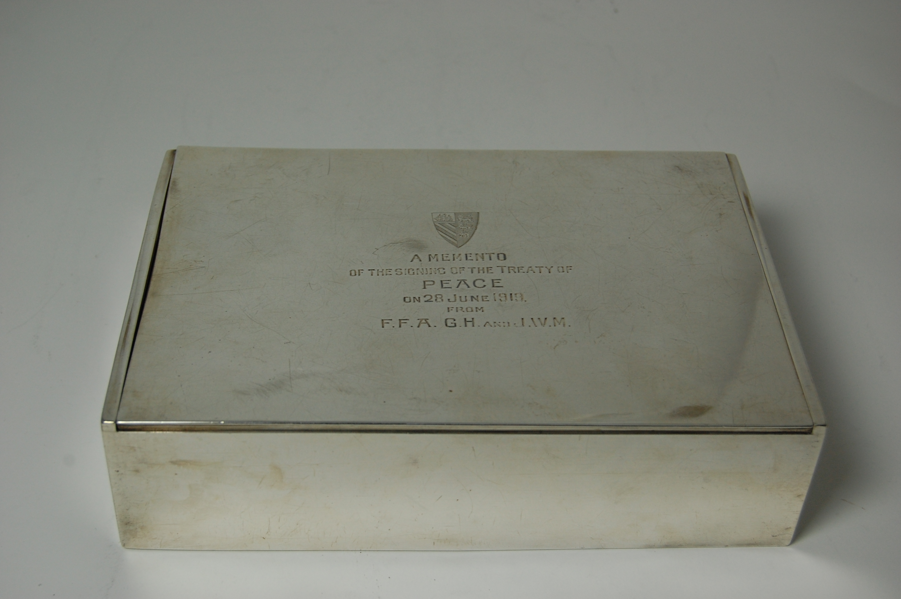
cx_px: 450
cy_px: 300
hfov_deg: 35.1
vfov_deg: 23.7
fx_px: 1425
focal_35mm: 57
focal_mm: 38
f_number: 7.1
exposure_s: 1/60
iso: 400
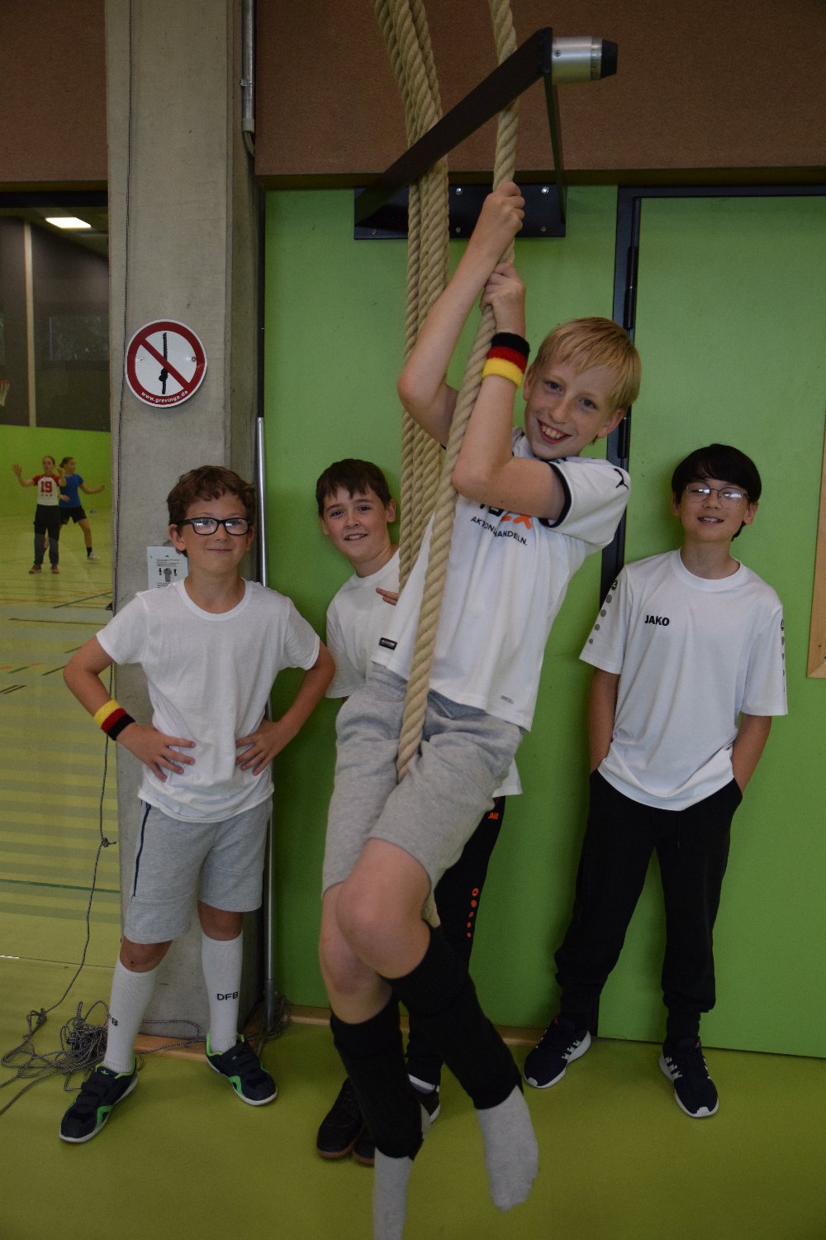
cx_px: 413
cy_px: 620
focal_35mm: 30
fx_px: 1032
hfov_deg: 43.6
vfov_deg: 61.9
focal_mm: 20
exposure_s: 1/500
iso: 1600
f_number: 2.8
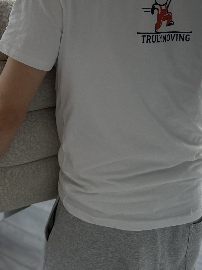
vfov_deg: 35.7
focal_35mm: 51
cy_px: 37
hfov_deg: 28.0
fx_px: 397
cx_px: 41
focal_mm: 6.76
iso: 200
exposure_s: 1/148
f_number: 1.78
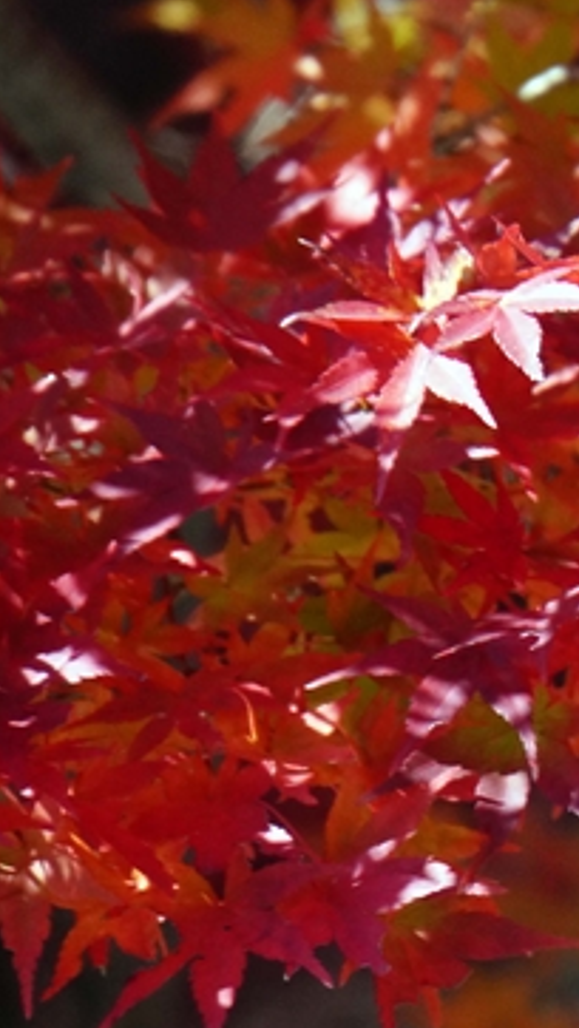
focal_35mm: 693
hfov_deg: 1.8
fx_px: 18888
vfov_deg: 3.1
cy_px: 562
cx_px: 1098
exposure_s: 1/800
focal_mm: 200
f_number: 6.3
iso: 800
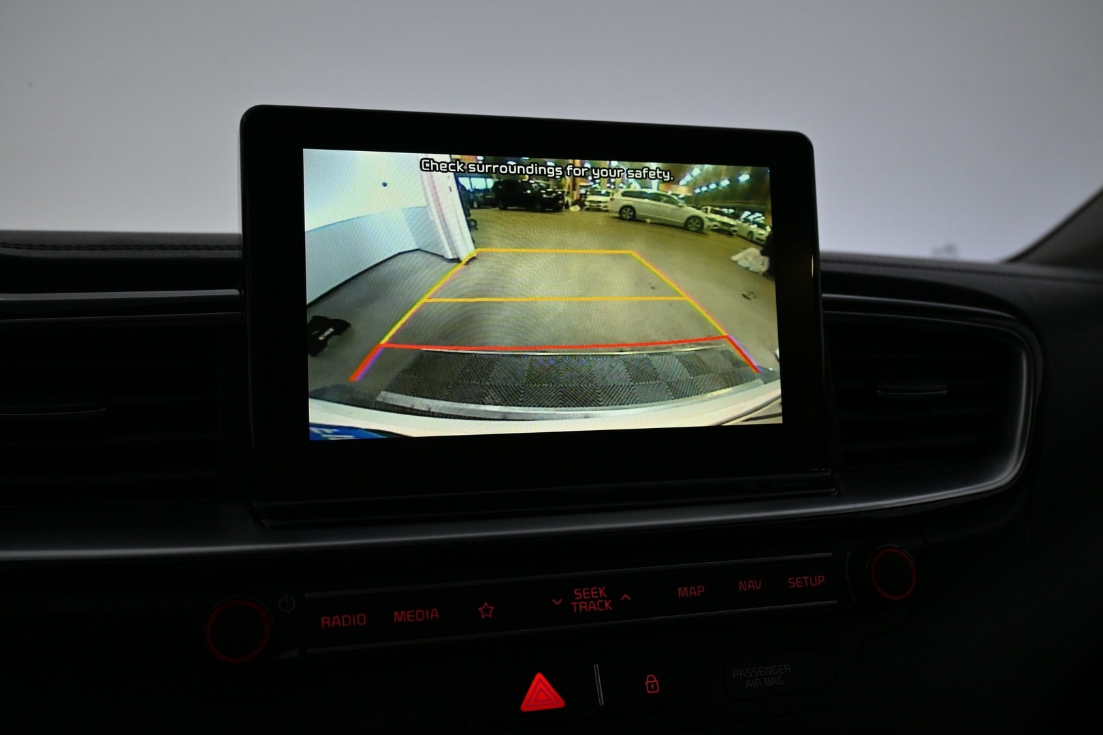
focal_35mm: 33
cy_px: 368
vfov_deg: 40.0
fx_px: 1011
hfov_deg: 57.2
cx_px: 552
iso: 800
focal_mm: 22
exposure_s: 1/80
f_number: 4.5
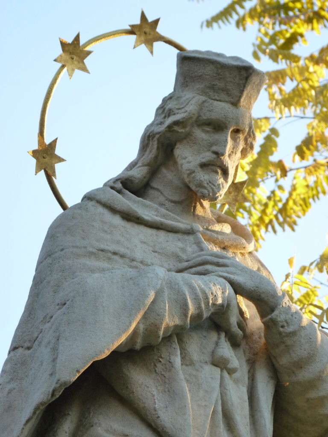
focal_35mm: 184
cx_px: 164
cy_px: 218
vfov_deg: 10.7
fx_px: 2325
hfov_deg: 8.1
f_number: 4
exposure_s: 1/200
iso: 320
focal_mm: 32.7
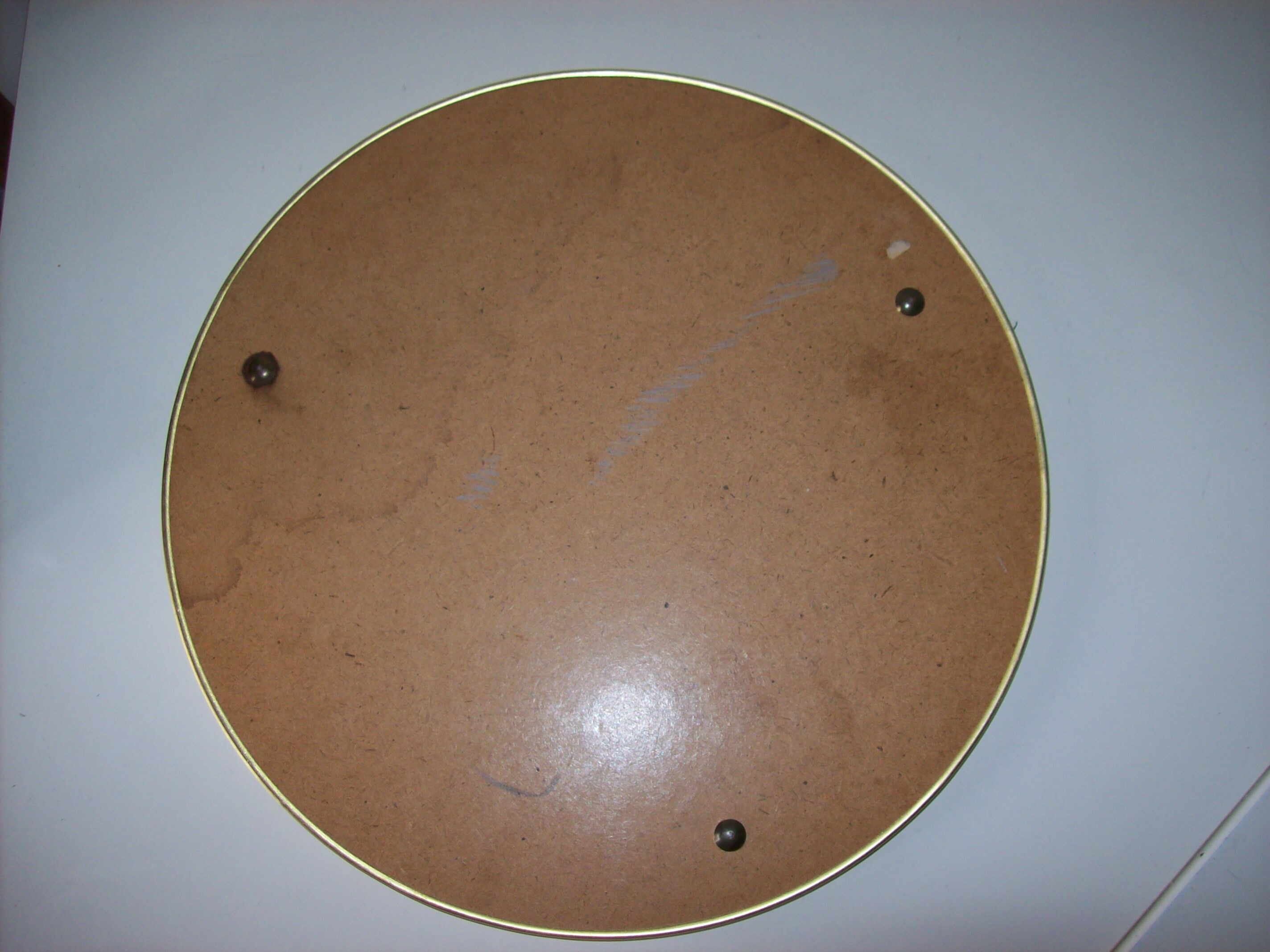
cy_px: 476
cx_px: 635
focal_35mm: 36
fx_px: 1320
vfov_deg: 39.6
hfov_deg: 51.4
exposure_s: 1/64
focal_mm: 6
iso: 80
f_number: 2.7
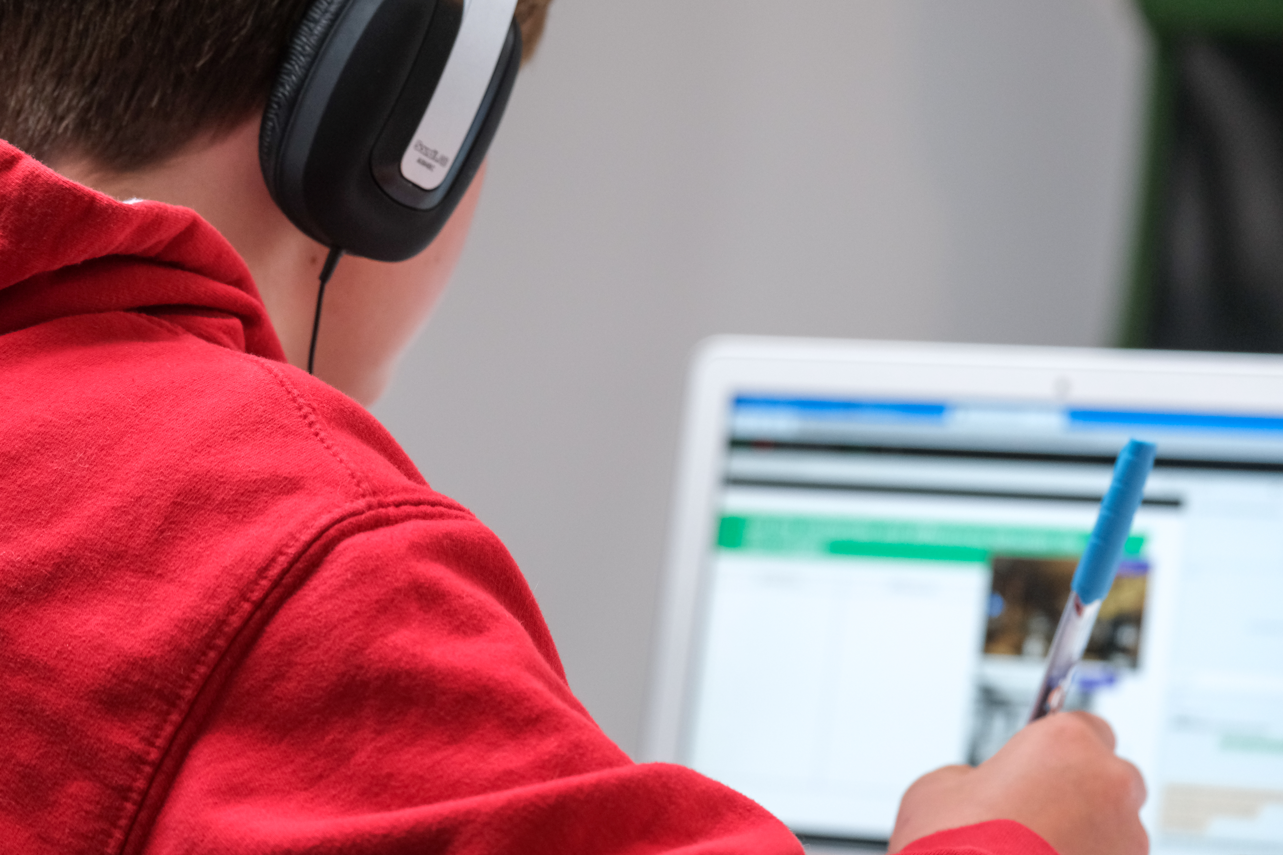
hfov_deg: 13.7
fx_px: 5345
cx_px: 642
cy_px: 428
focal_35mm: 150
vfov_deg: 9.1
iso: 2500
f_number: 4.5
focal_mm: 100
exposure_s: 1/150
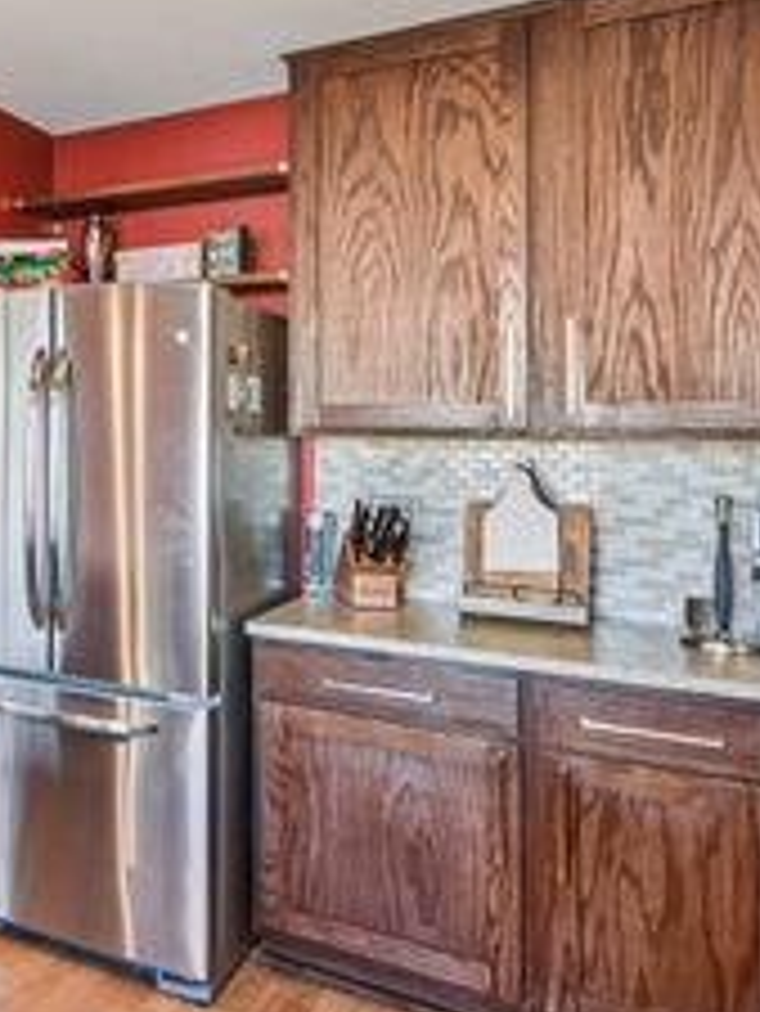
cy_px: 421
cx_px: -85
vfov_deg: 56.5
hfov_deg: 36.9
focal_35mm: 32
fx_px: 936
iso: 400
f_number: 8
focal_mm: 10
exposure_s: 1/13
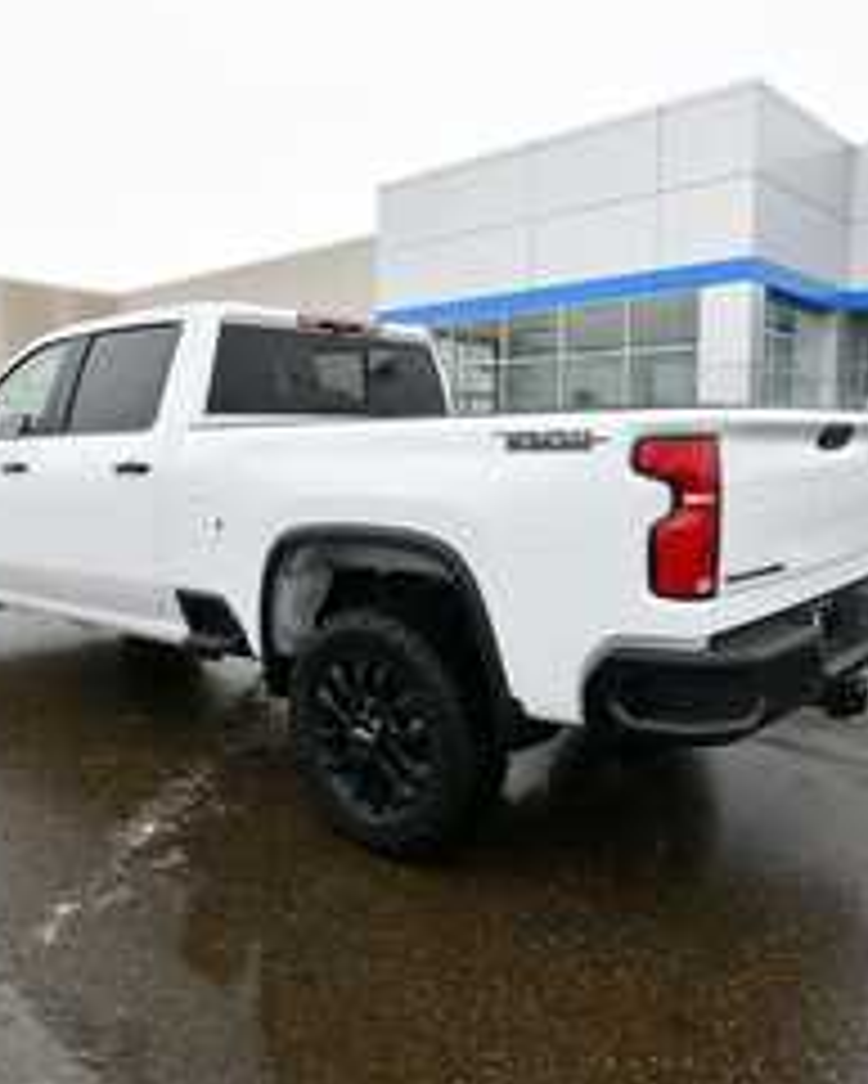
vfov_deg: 62.1
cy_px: 506
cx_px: 405
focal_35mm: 28
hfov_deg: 51.5
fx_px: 899
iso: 200
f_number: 6.3
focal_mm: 12
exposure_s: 1/250
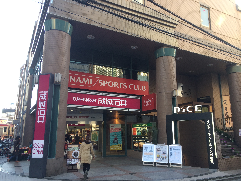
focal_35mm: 30
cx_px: 120
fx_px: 209
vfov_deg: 46.8
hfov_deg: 60.0
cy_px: 90
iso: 32
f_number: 2.2
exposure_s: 1/124
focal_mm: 4.12
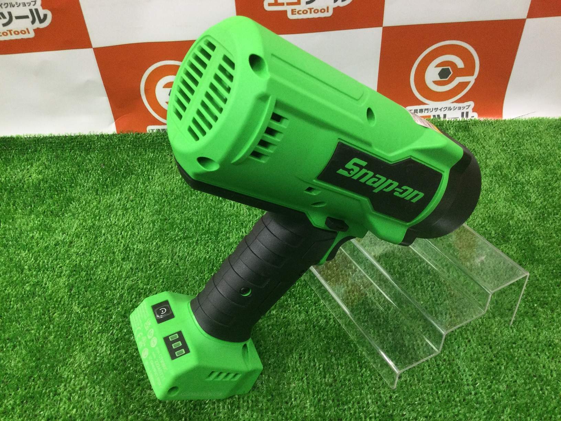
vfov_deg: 45.4
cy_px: 210
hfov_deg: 58.4
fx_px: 502
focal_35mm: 31
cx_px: 280
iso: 100
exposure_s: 1/30
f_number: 2.4
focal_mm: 3.3
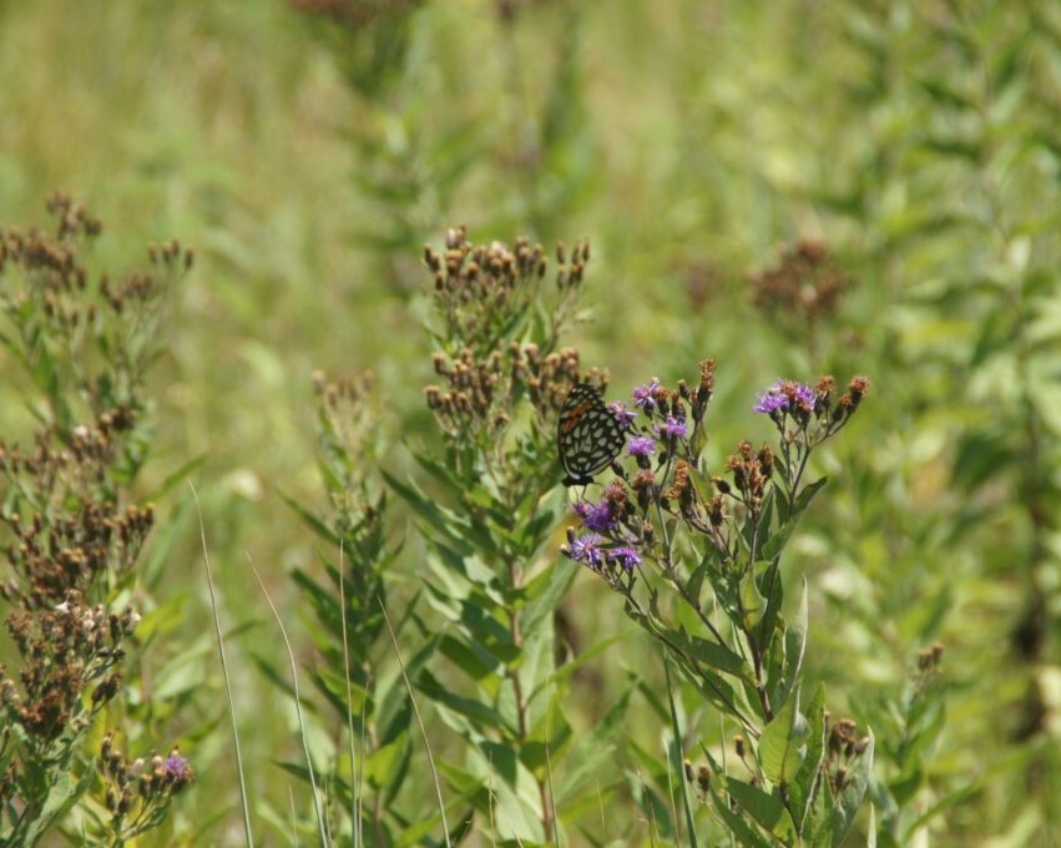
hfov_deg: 5.7
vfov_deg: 4.6
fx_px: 10640
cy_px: 425
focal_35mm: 339
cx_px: 601
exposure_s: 1/350
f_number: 6.7
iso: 200
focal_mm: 200
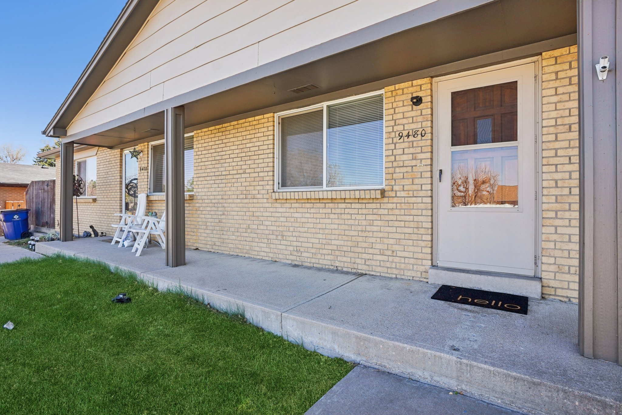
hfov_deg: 90.0
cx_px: 311
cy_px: 208
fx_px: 311
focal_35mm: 18
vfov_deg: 67.4
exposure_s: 1/50
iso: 100
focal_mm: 12
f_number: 8
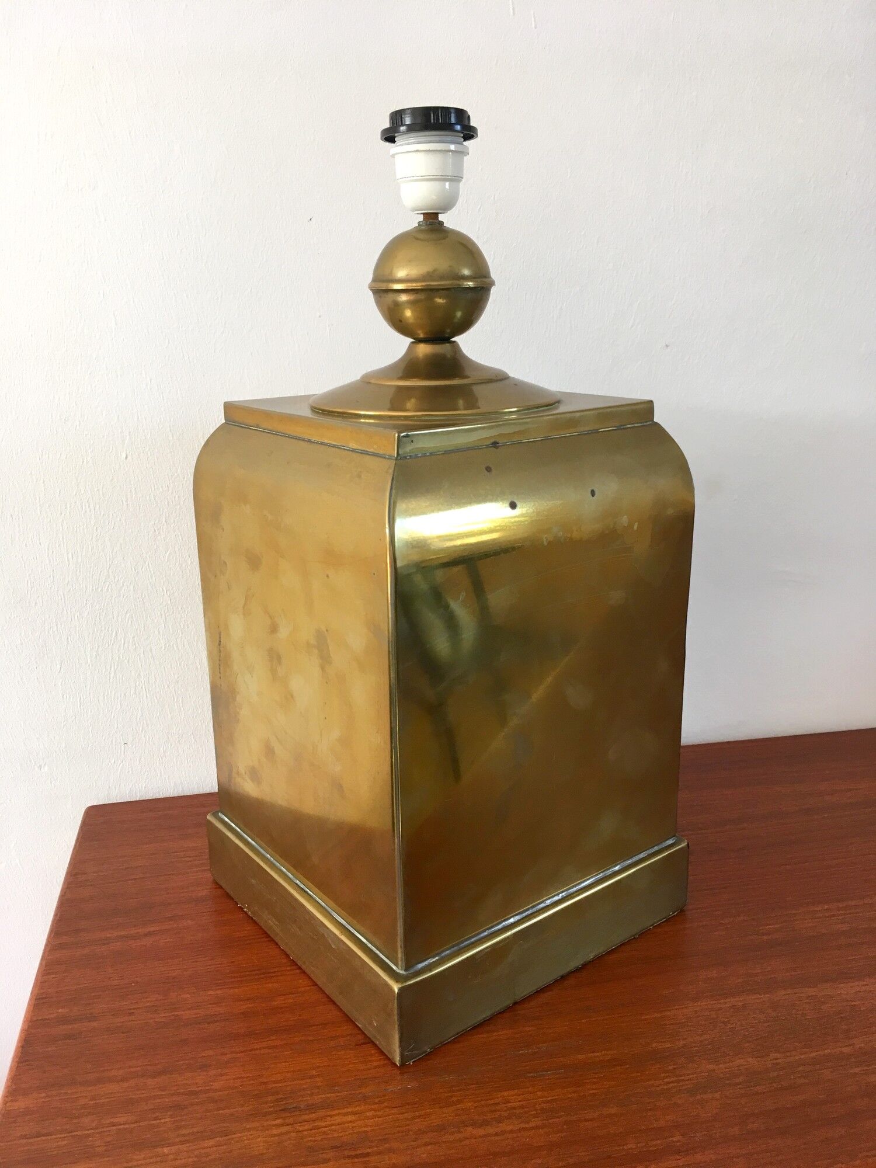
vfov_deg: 61.7
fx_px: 979
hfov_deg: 48.2
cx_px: 438
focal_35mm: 29
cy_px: 584
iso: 50
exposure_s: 1/33
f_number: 2.2
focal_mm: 4.15
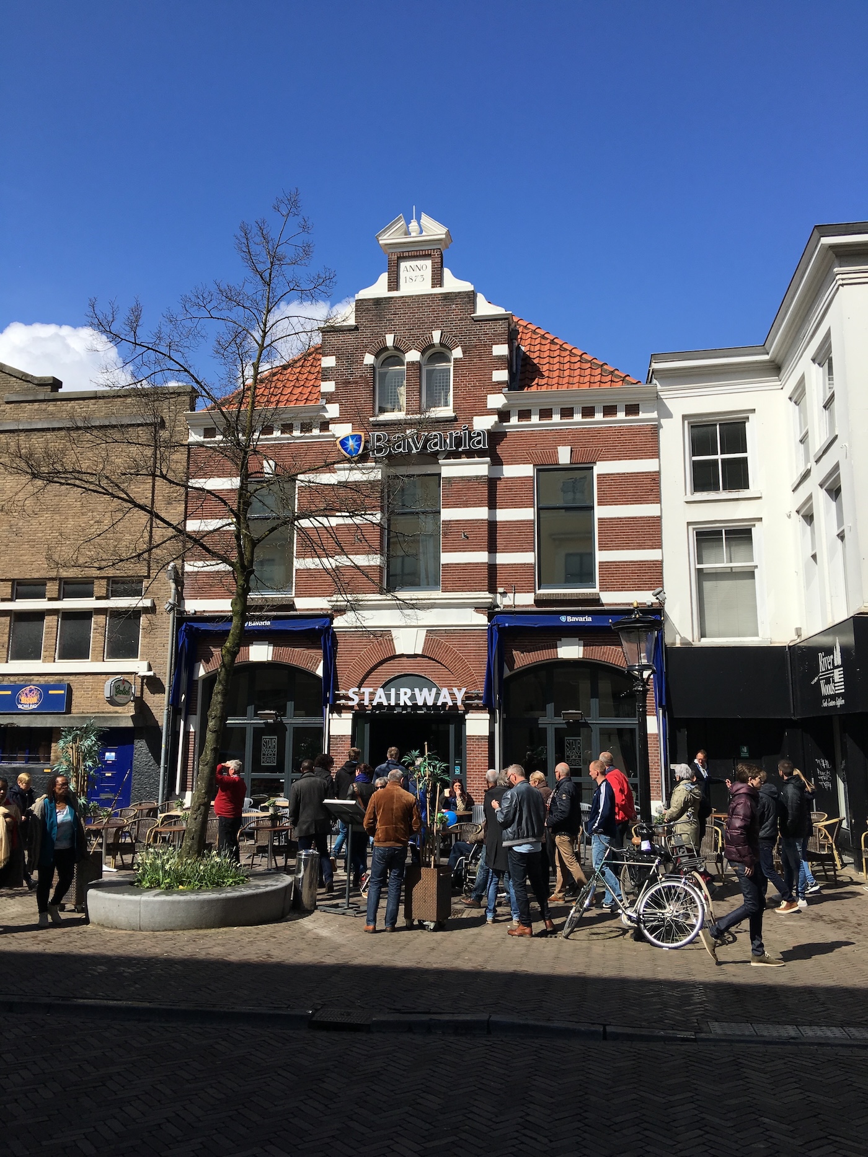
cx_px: 434
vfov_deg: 61.7
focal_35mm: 29
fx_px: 970
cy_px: 578
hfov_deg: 48.2
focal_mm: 4.15
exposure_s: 1/2079
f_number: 2.2
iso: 25
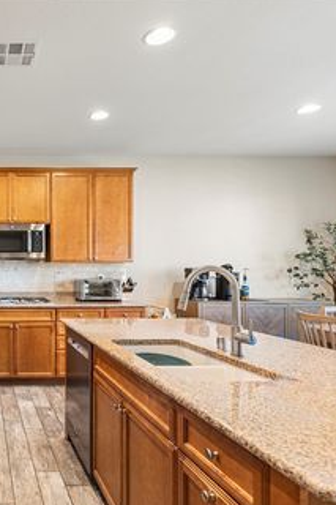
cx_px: -13
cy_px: 255
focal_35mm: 25
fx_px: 350
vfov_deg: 71.5
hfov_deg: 42.8
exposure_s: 1/25
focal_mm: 16
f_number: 2.8
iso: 800
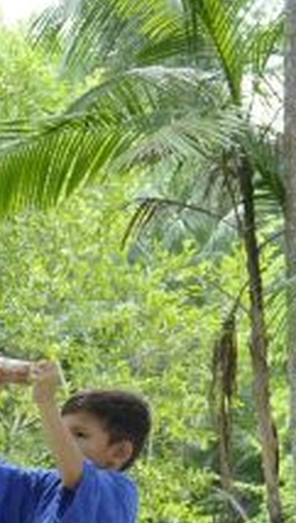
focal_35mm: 205
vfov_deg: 10.4
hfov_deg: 5.6
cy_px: 549
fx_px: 2849
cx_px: -582
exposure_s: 1/250
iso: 640
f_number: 8
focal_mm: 35
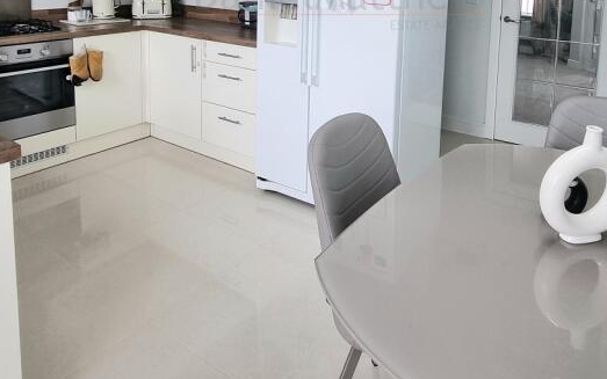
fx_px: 447
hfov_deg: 68.2
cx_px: 337
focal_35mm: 27
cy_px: 3
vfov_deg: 40.5
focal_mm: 2.2
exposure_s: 1/50
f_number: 2.2
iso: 80
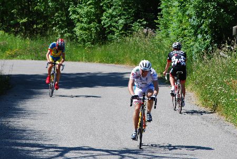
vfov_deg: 5.6
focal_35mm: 248
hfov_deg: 8.3
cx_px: 118
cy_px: 80
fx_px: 1631
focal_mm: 165
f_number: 9
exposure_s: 1/125
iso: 100
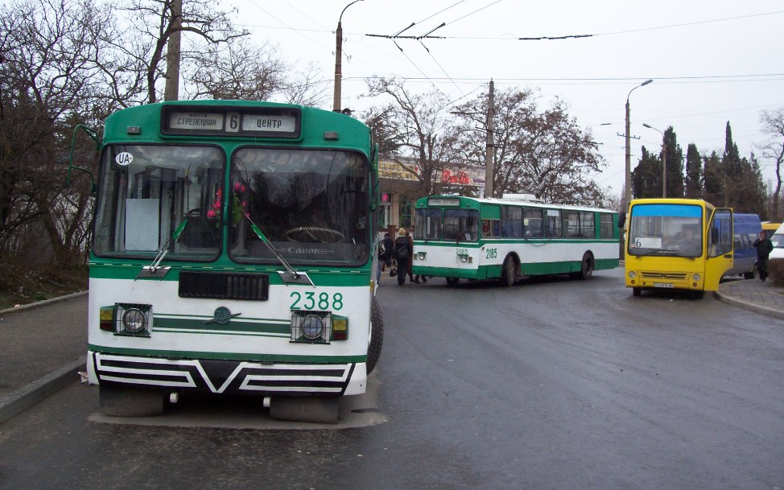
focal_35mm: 37
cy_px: 204
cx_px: 402
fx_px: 791
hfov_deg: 52.7
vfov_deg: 34.4
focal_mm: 5.6
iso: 80
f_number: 2.7
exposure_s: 1/339
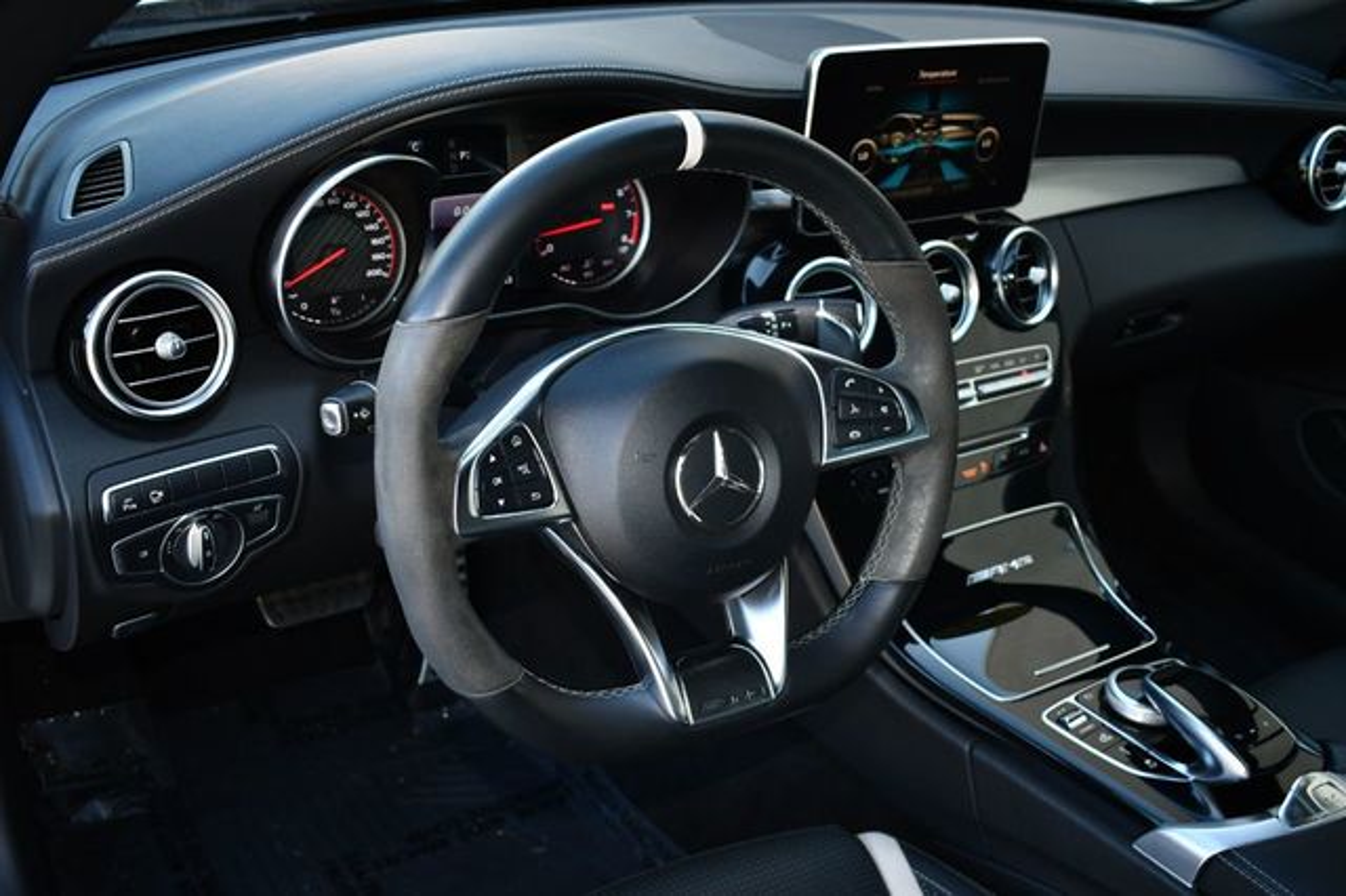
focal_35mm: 37
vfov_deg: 35.9
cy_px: 448
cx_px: 673
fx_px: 1383
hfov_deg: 51.9
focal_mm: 25
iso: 400
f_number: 4
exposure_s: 1/125
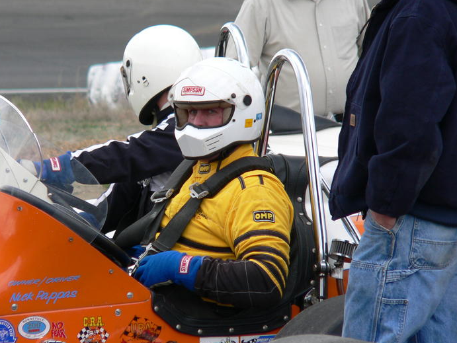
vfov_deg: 3.0
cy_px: 167
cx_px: 210
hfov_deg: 4.0
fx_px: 6525
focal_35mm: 494
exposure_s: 1/160
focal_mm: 72
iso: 80
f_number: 4
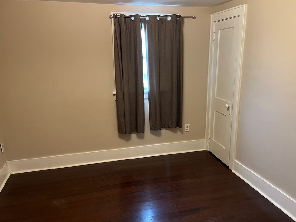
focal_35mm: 29
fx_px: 248
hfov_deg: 61.6
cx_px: 156
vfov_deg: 48.2
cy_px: 116
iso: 400
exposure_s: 1/60
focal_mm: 5.1
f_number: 1.6
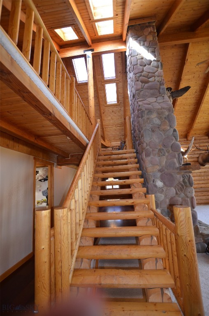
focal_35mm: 15
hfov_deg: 77.0
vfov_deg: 100.5
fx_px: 131
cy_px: 158
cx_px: 104
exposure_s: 1/100
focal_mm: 10
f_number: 3.5
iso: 400
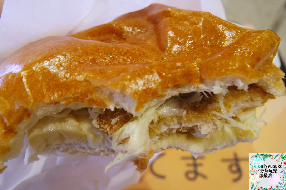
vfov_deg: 53.1
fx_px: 191
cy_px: 95
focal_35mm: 24
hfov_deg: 73.8
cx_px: 143
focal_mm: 9
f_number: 3.5
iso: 400
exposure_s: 1/15
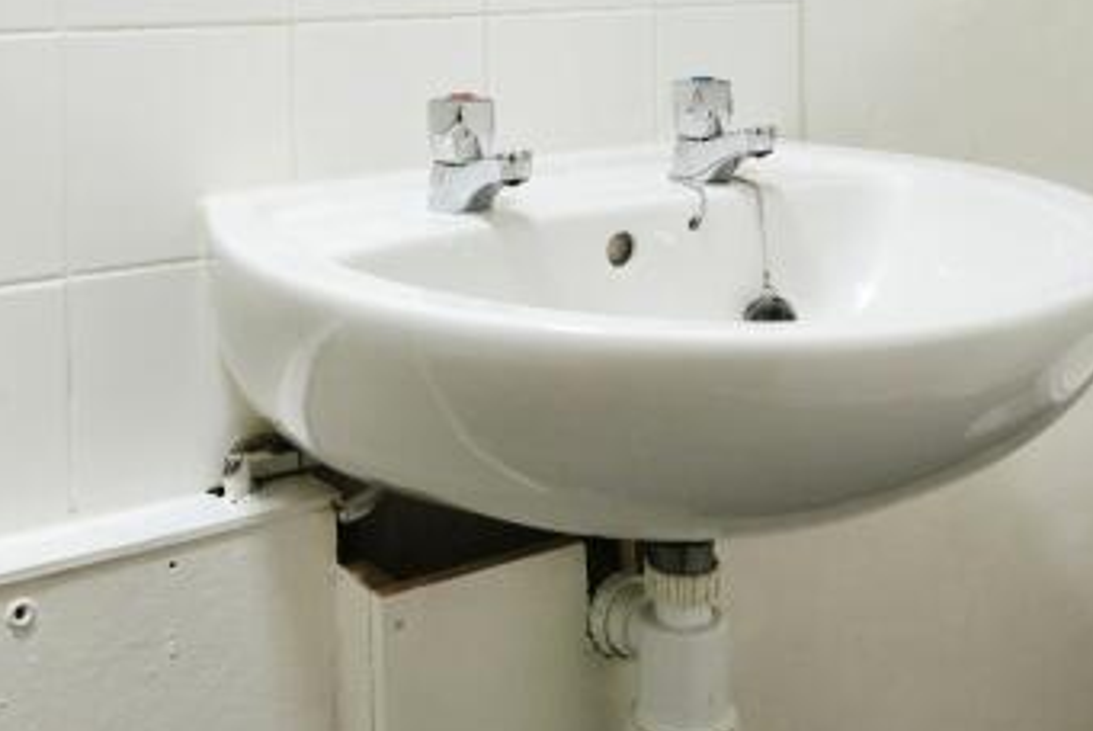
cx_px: 555
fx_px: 1436
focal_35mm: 47
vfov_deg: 26.7
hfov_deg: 41.7
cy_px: -34
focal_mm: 10.5
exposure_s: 1/30
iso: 320
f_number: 4
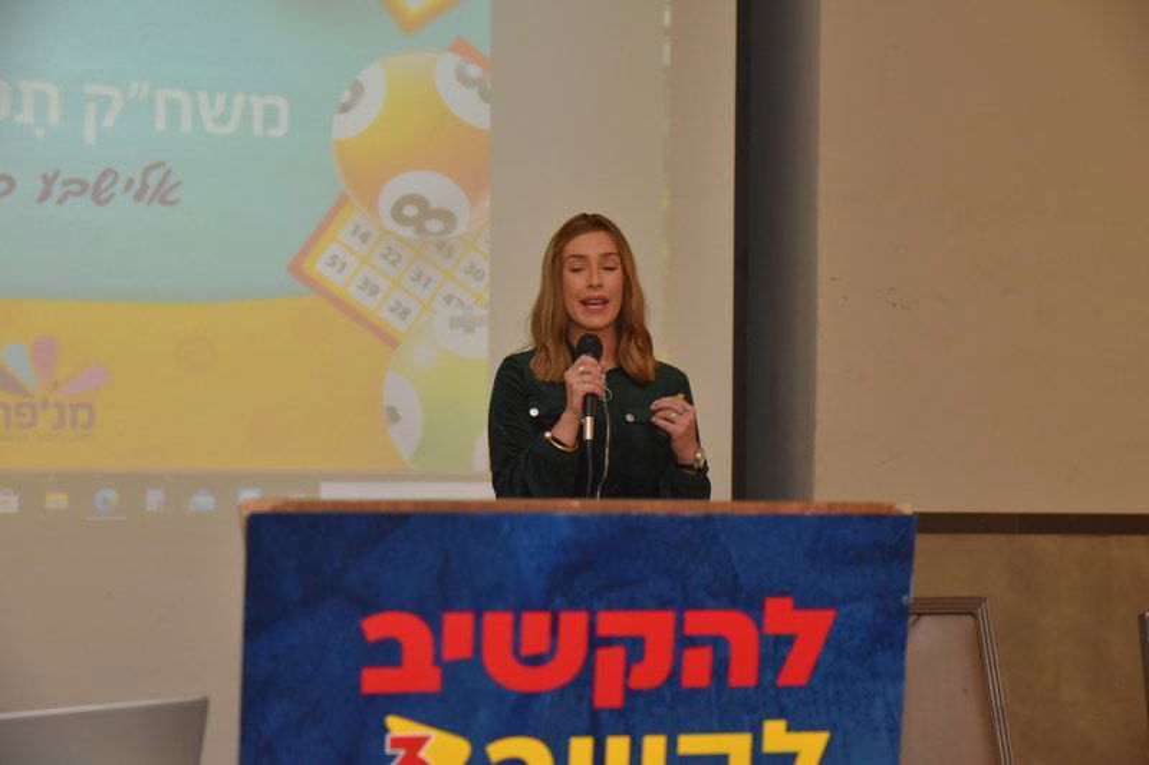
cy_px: 382
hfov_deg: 35.6
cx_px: 574
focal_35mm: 56
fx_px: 1787
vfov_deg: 24.2
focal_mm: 56
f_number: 5.6
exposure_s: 1/160
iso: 2000
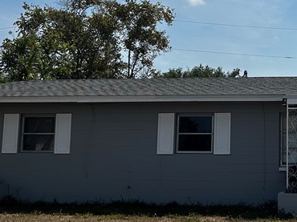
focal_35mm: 72
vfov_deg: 20.2
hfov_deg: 26.0
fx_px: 617
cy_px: 48
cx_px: 279
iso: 50
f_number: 1.5
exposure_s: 1/8696
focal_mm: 5.7
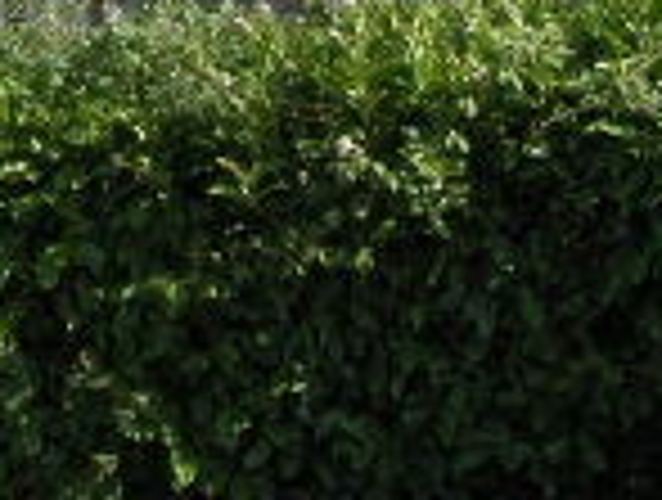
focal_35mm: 162
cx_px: 117
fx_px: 3106
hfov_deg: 12.1
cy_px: -401
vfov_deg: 8.8
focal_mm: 8.9
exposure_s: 1/227
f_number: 5.6
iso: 100
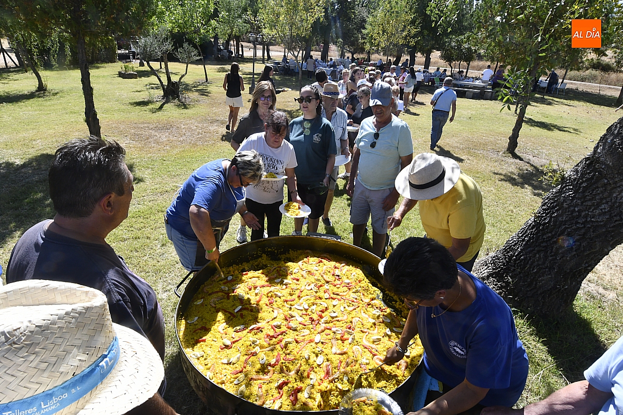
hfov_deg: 90.0
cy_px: 208
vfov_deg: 67.3
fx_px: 311
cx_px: 312
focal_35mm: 18
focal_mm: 12
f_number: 18
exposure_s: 1/125
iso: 320
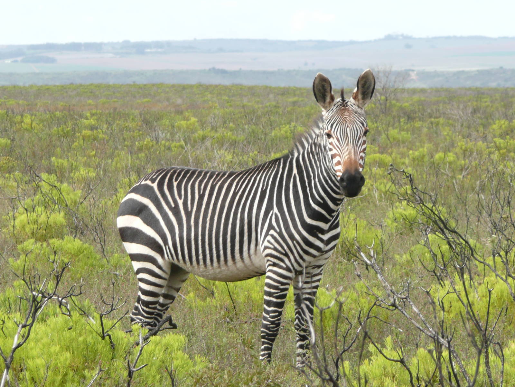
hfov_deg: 6.7
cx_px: 258
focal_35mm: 296
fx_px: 4404
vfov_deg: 5.0
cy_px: 194
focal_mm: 32.7
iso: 100
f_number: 4.8
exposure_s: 1/250
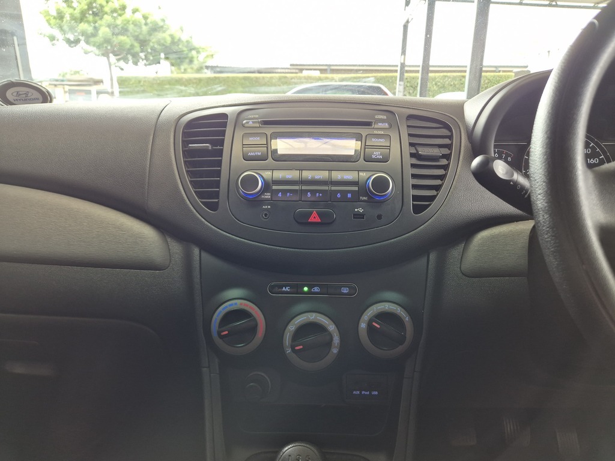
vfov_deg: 58.9
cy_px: 230
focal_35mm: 23
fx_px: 409
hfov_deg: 73.9
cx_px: 308
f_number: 1.8
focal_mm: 5.4
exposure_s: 1/100
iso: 200
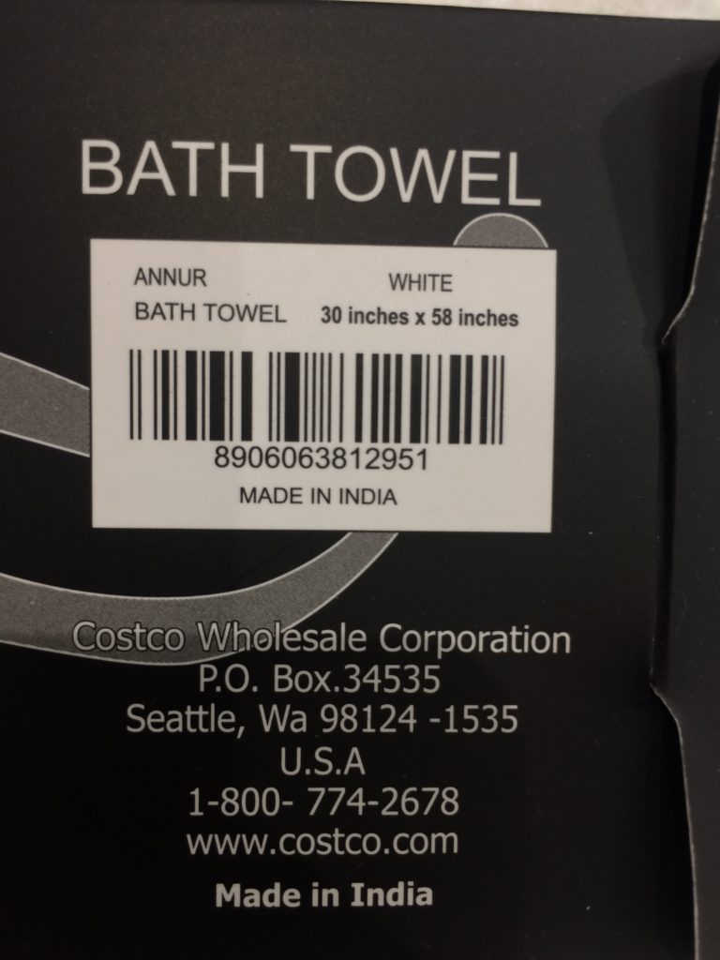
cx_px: 360
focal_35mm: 29
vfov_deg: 61.7
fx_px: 804
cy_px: 480
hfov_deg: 48.2
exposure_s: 1/30
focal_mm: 4.15
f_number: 2.2
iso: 50
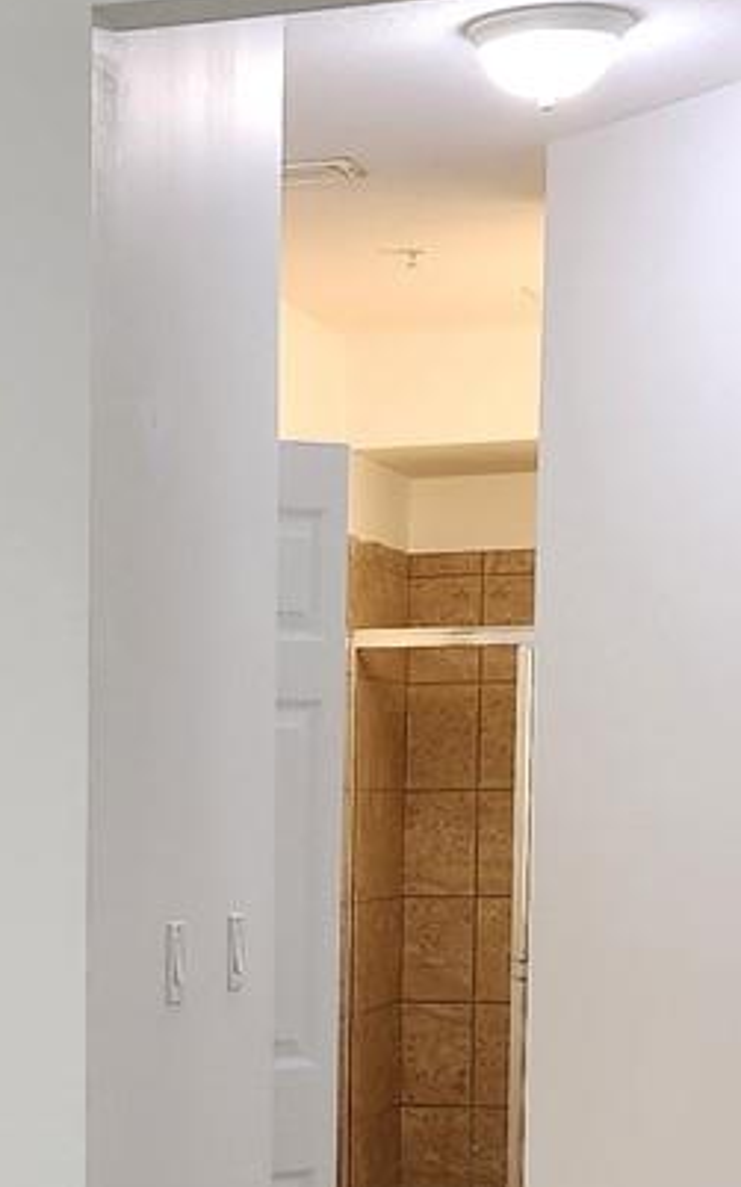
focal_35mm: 97
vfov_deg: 20.8
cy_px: 1160
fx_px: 3136
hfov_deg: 13.0
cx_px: -245
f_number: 1.8
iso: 250
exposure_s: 1/120
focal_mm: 5.4
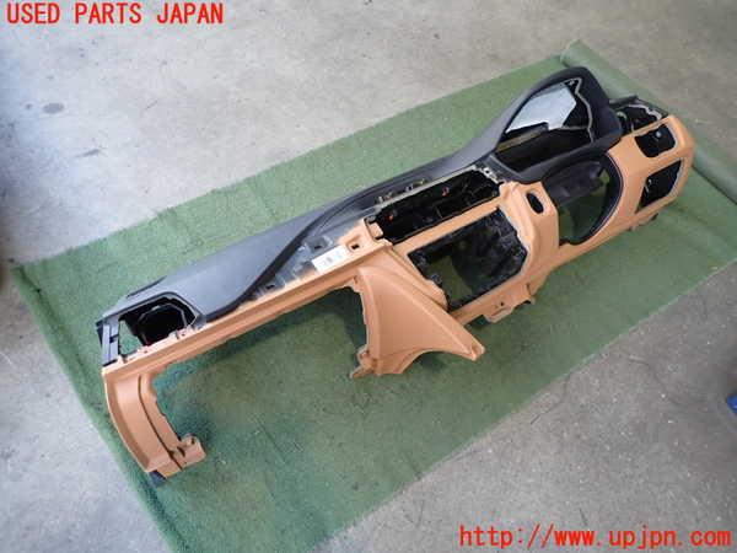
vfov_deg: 54.9
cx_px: 368
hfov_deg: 69.4
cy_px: 276
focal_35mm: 25
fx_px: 532
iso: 200
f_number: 2
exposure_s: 1/60
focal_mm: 4.5
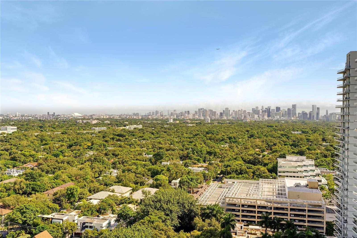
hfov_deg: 54.4
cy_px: 119
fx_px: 347
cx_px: 178
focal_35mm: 35
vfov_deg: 37.8
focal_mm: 35
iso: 100
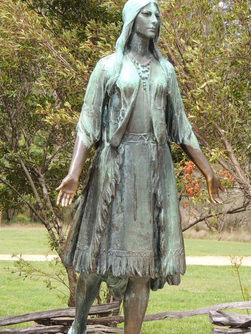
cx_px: 139
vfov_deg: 11.4
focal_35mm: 174
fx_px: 1682
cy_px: 181
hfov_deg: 8.5
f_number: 4.3
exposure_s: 1/250
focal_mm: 24
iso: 100
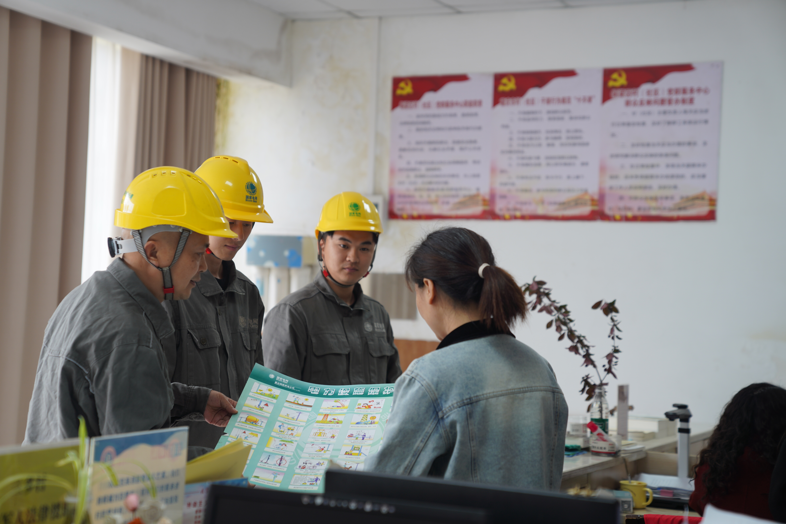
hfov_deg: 30.1
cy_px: 262
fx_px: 1463
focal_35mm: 67
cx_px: 393
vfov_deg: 20.3
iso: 125
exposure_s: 1/80
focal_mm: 67
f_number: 2.8
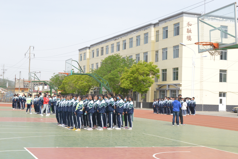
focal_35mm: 62
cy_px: 80
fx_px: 410
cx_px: 119
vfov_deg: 21.9
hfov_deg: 32.4
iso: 3200
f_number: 16
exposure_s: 1/1000
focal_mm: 62
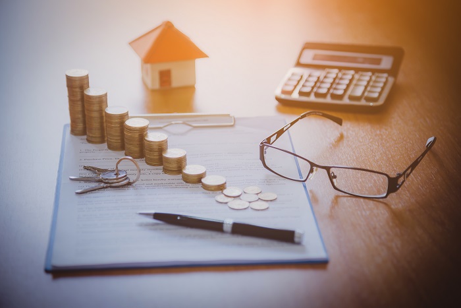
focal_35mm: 105
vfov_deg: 13.0
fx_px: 1345
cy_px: 154
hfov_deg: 19.5
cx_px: 230
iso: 320
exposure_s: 1/200
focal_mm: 105
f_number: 4
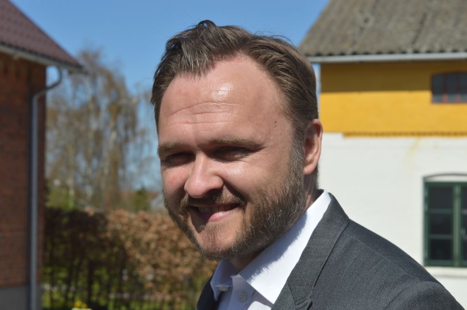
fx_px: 1069
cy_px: 155
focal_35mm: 82
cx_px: 234
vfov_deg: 16.5
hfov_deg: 24.6
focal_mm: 55
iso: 100
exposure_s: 1/320
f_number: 9
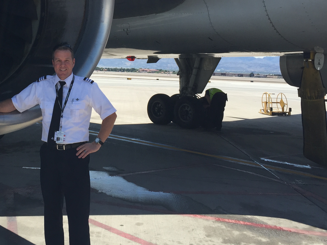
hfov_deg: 35.9
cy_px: 44
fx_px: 491
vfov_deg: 27.4
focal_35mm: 52
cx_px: 76
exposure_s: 1/1582
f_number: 2.2
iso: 32
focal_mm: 4.15
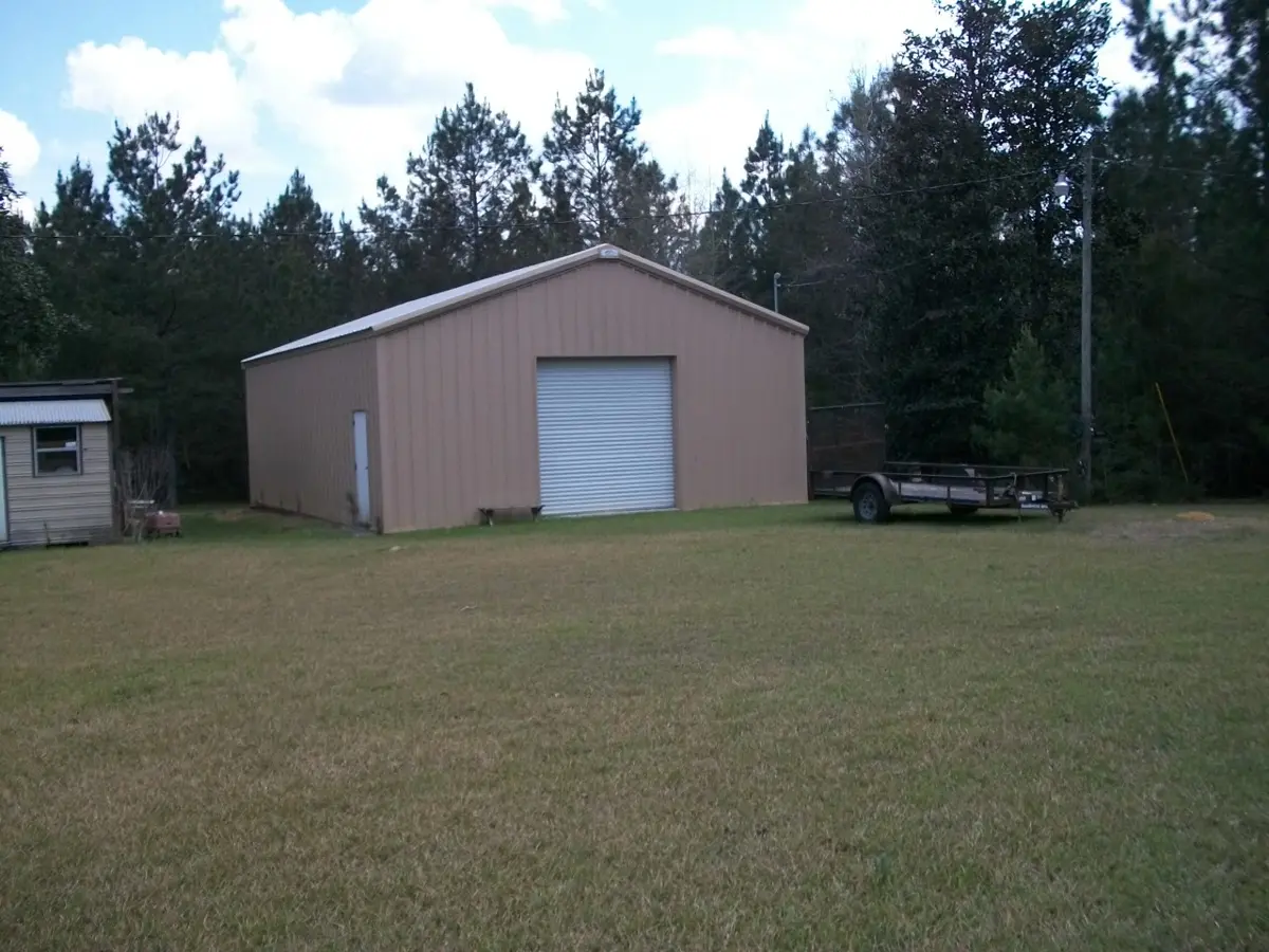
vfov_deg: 44.2
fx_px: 1173
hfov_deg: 56.8
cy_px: 476
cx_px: 634
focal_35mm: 32
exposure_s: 1/640
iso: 80
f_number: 2.9
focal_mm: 5.7
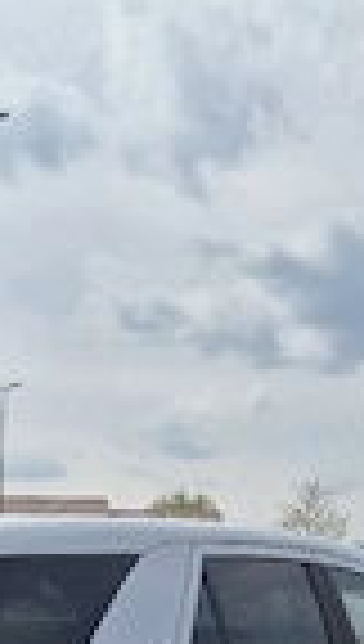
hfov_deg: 17.1
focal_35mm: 70
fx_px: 1195
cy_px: 856
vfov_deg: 25.5
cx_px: 58
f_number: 1.8
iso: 25
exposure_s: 1/3333
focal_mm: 5.4
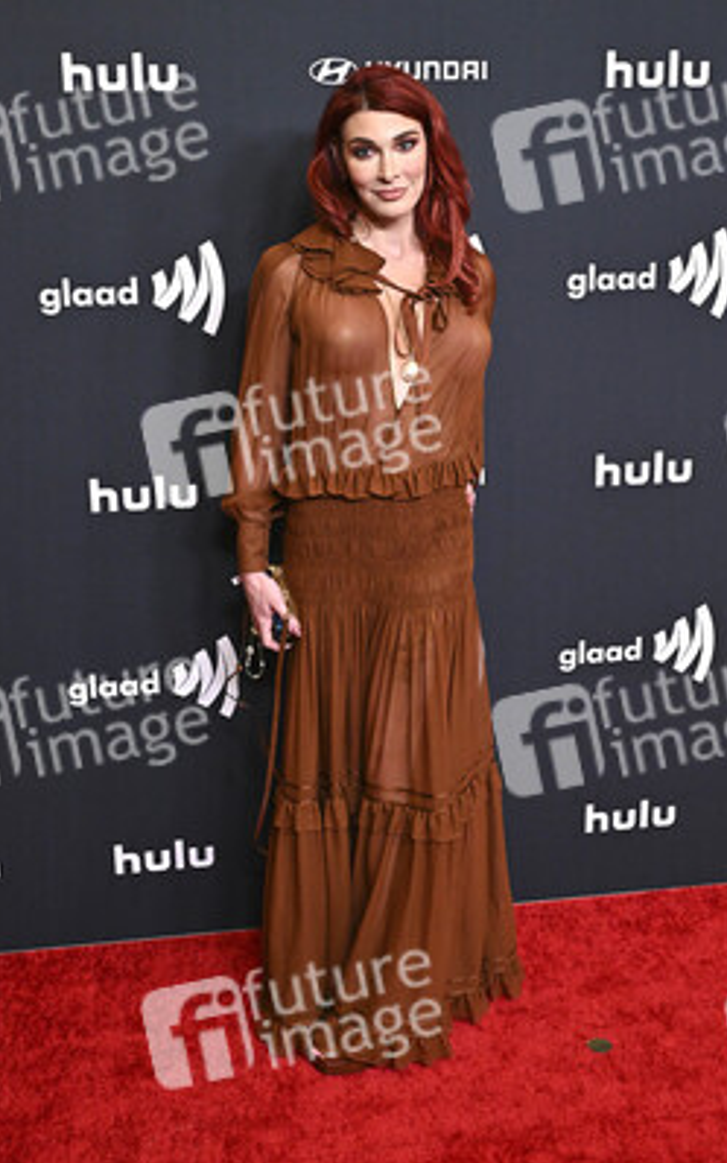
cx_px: 377
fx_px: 1362
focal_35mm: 43
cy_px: 582
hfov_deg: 29.9
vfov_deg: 46.2
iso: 4000
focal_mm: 42
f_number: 5.6
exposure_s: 1/250
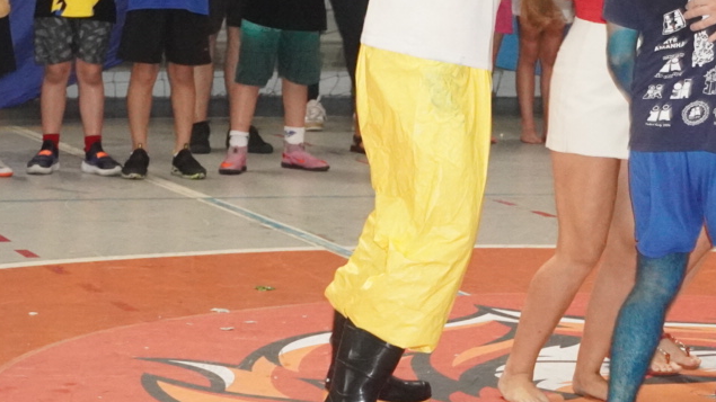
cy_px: -134
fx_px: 3341
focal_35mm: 176
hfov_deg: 12.1
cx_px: 681
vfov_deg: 6.8
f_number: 5.6
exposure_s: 1/125
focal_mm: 44
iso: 6400
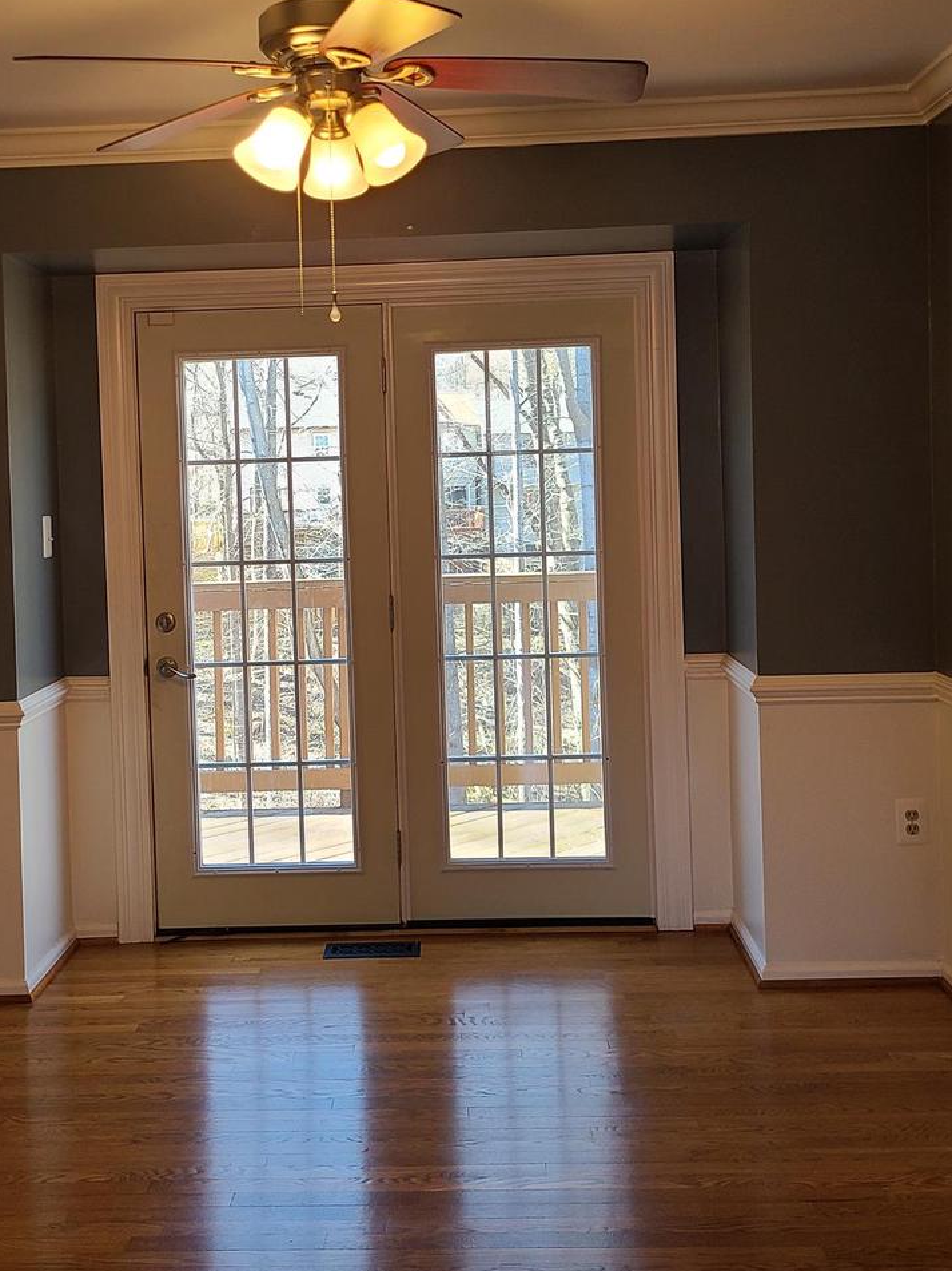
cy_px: 543
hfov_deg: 34.3
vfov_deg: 44.7
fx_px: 1540
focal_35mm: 42
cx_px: 399
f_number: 1.8
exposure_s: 1/119
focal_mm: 5.4
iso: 80
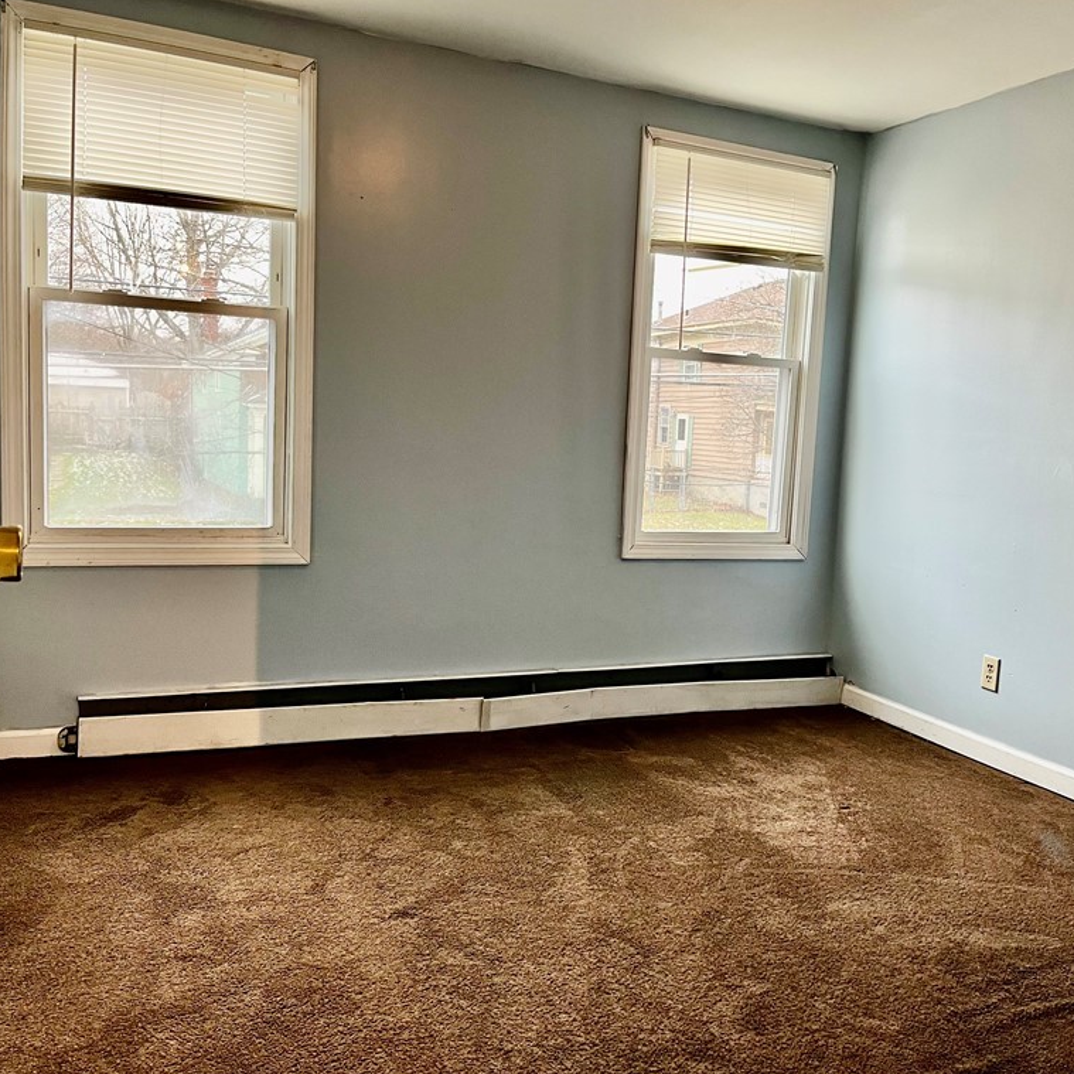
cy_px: 532
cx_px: 617
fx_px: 1088
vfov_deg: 52.5
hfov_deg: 52.3
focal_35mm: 31
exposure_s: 1/60
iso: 100
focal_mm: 5.1
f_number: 1.6
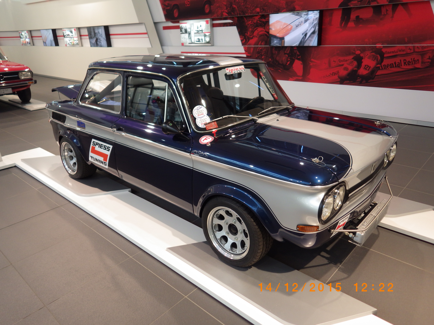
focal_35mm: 25
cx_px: 217
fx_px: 313
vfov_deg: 54.9
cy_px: 162
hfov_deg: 69.4
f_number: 2
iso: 125
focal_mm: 4.5
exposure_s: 1/60
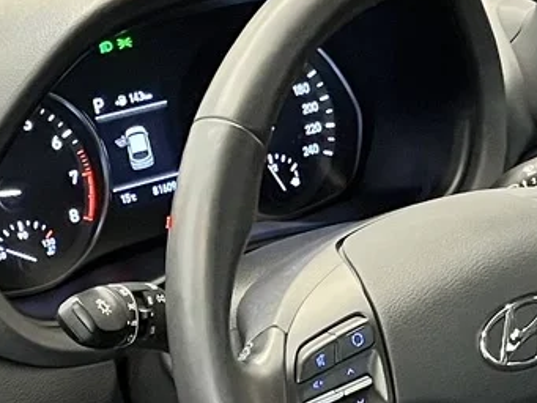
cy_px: 604
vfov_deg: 11.6
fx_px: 1893
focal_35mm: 122
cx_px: 315
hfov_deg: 16.1
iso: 500
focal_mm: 5.1
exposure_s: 1/40
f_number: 1.6
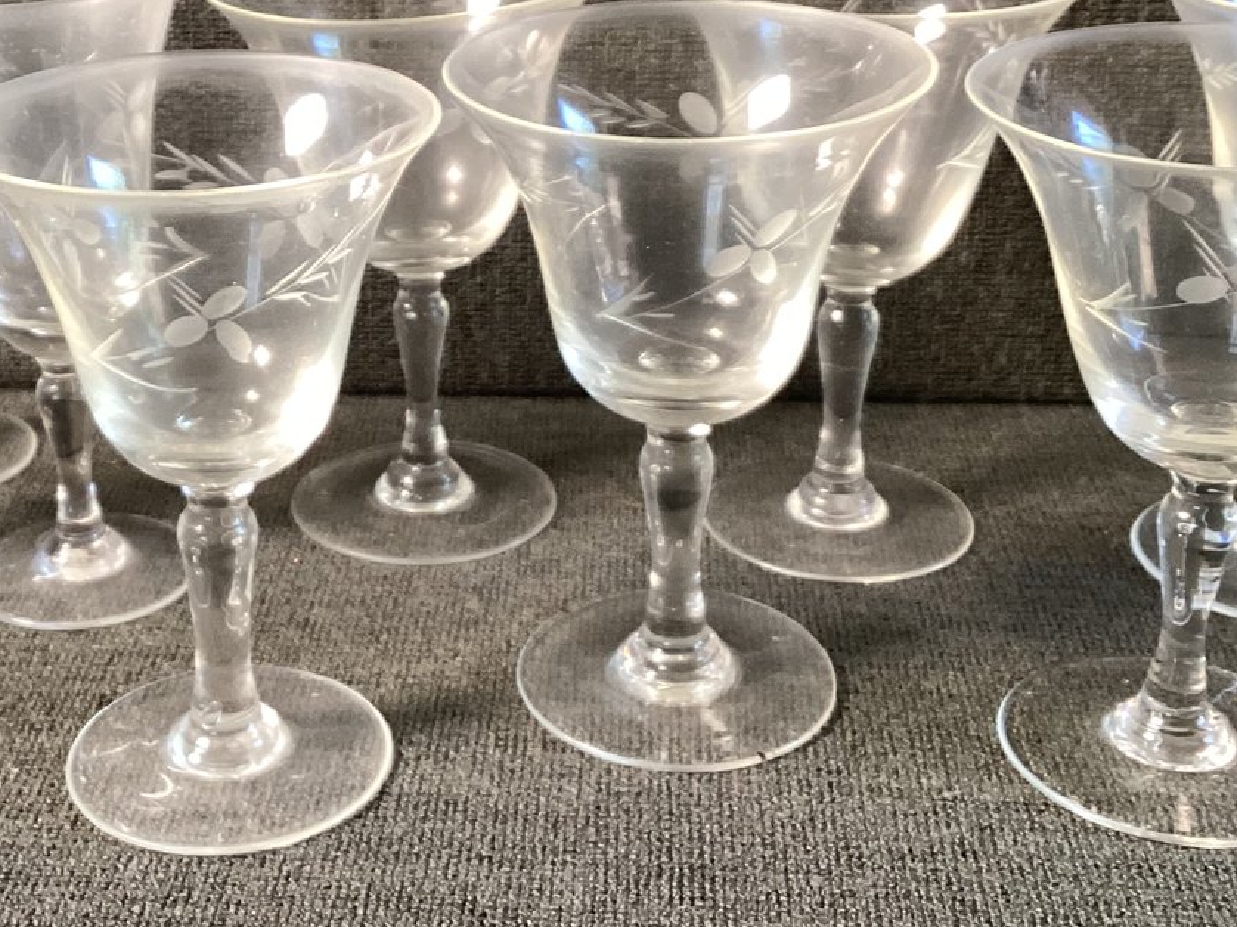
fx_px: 2001
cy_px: 289
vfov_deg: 25.9
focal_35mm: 56
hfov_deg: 34.1
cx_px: 417
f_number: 2.4
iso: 125
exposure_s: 1/60
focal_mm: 3.3
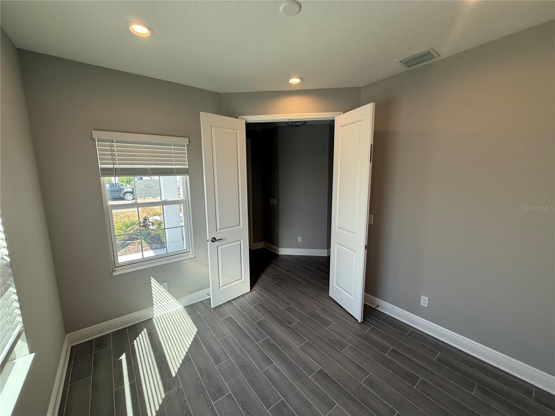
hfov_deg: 102.1
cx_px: 278
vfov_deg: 85.7
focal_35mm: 14
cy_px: 208
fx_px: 224
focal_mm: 2.22
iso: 64
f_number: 2.2
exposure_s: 1/184
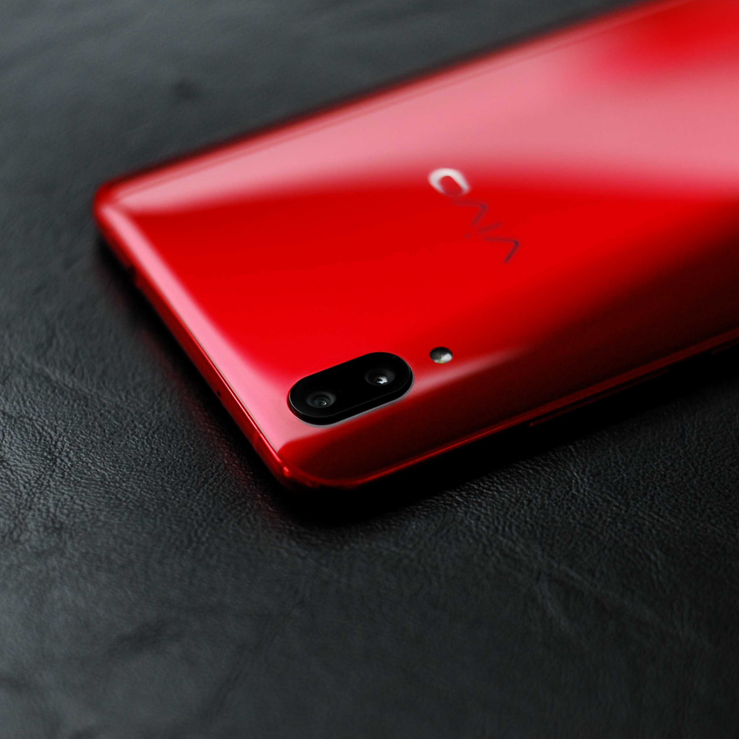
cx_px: 366
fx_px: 2319
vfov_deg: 18.1
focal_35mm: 96
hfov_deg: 18.1
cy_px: 372
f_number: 2.5
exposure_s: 1/125
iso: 400
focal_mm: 50
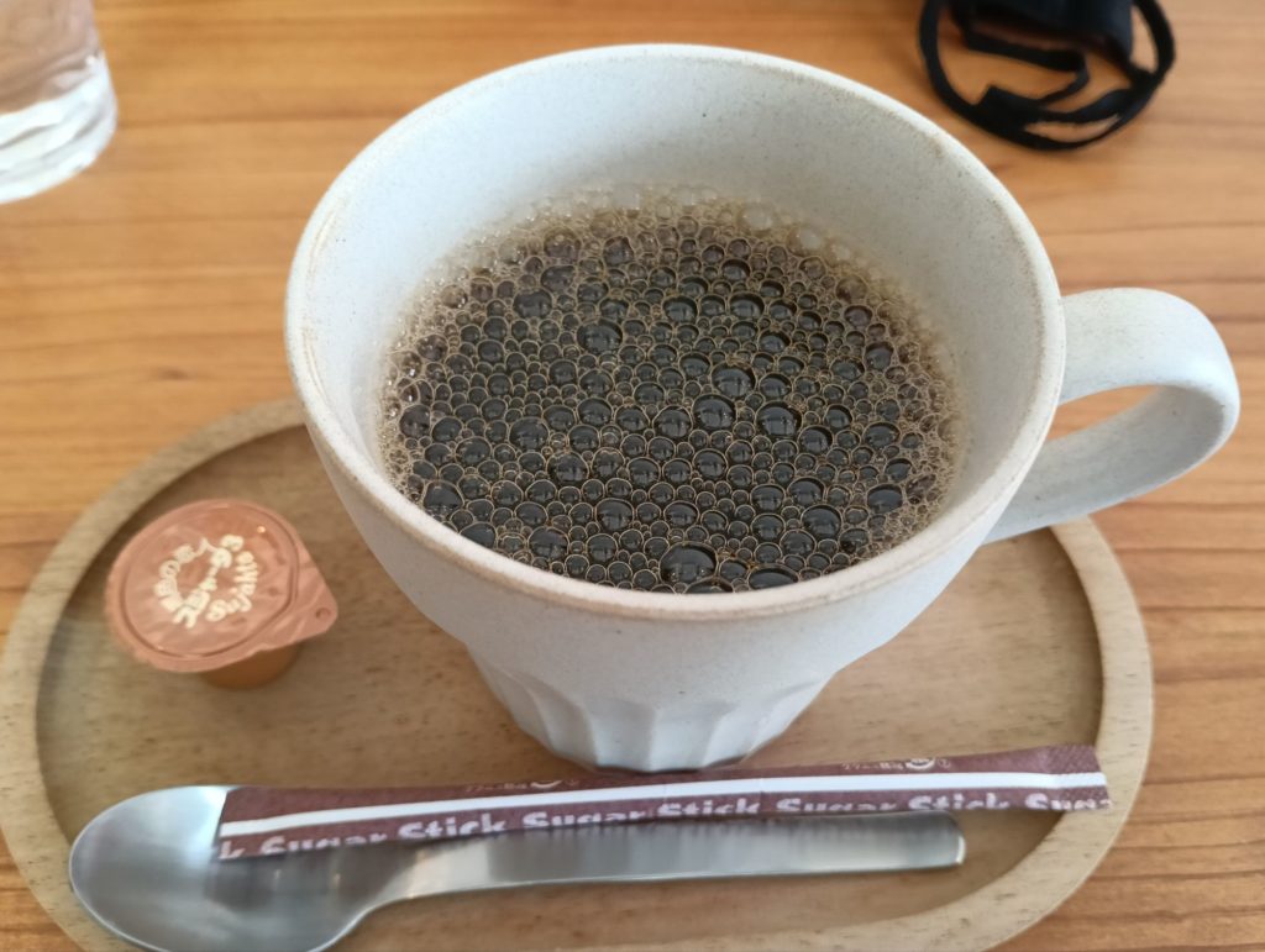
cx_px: 632
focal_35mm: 27
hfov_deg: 65.2
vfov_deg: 51.5
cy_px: 476
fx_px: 988
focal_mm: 3.98
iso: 250
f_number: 1.8
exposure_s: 1/33.3
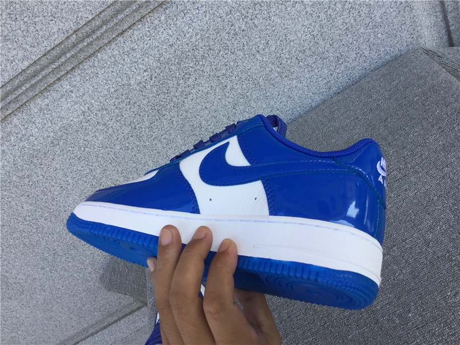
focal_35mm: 31
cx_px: 230
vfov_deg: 45.4
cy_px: 172
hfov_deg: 58.4
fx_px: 412
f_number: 2.4
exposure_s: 1/276
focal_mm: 3.3
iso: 25
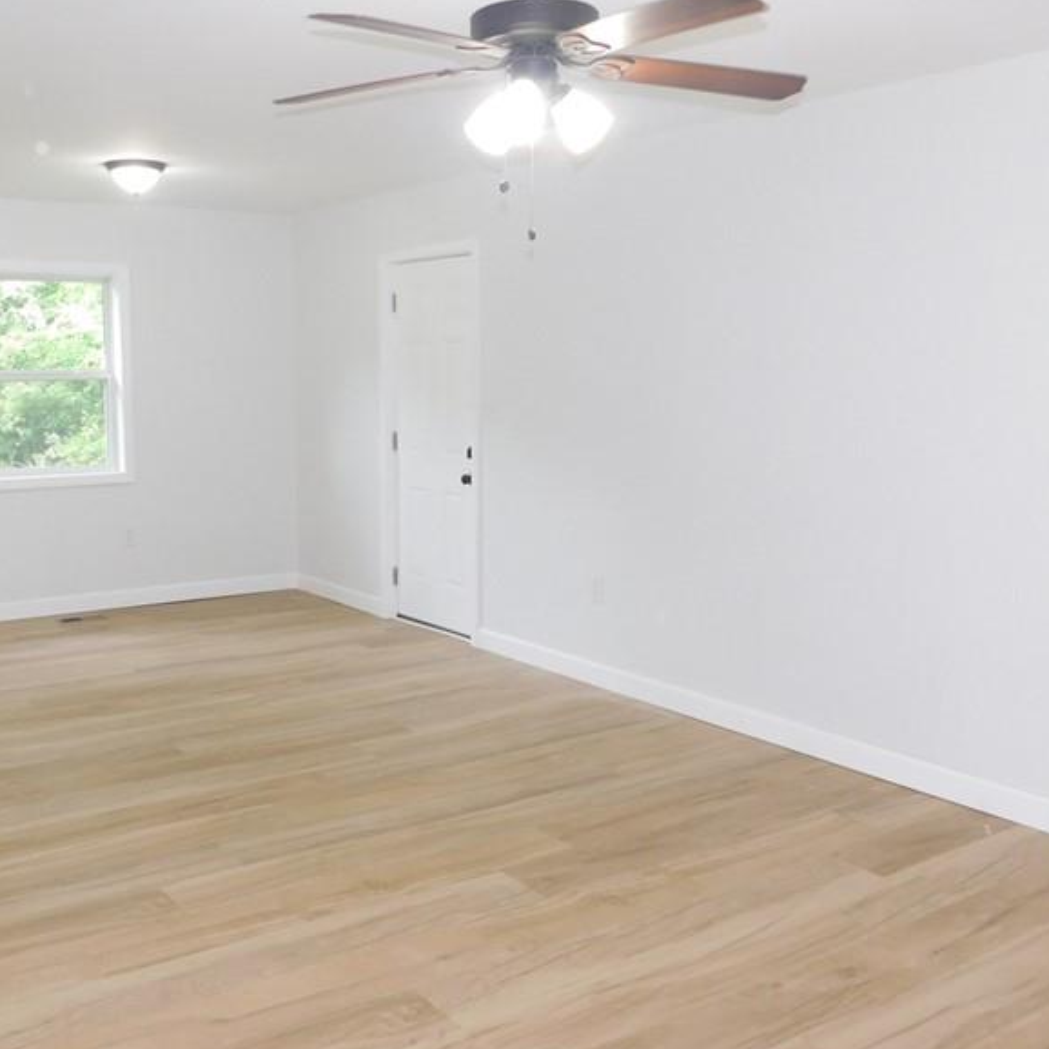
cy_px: 515
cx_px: 403
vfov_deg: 46.0
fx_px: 1234
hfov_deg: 45.7
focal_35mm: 36
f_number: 3
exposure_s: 1/30
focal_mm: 4
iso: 200
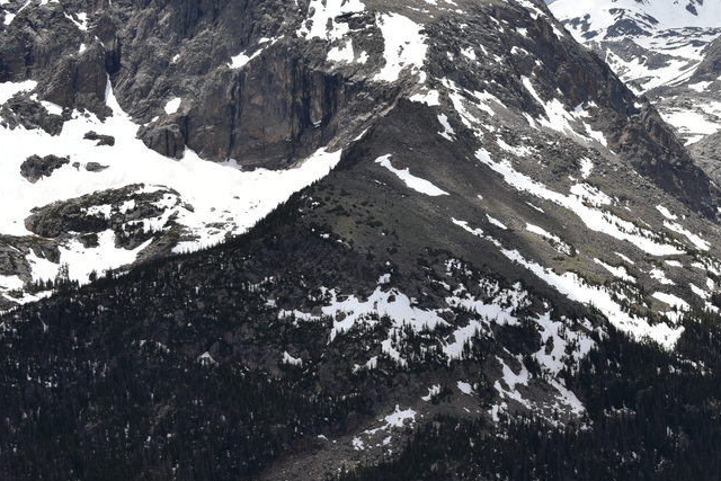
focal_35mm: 96
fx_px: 1923
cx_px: 591
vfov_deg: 14.2
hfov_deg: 21.0
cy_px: 175
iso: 100
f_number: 9
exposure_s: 1/320
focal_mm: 48
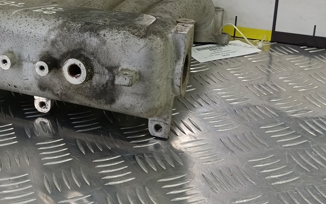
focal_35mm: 46
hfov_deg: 41.5
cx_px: 63
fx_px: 409
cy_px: 39
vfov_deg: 27.4
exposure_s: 1/50
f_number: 1.6
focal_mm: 4.11
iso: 142
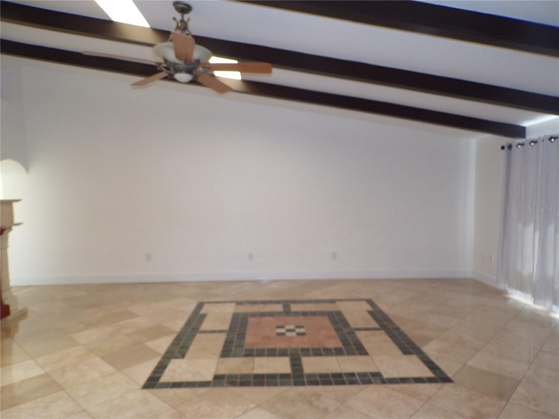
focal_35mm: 24
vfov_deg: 56.8
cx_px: 280
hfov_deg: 71.6
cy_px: 210
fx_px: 388
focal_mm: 4.3
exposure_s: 1/34
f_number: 3
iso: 200
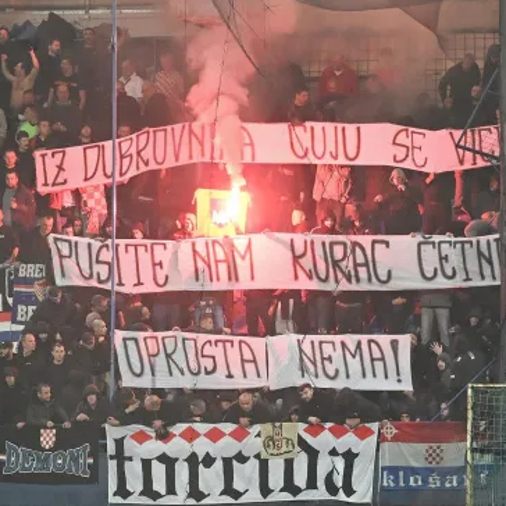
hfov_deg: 6.8
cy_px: 253
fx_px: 4250
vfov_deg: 6.8
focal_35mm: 257
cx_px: 247
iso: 4000
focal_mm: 200
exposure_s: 1/1600
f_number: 2.8
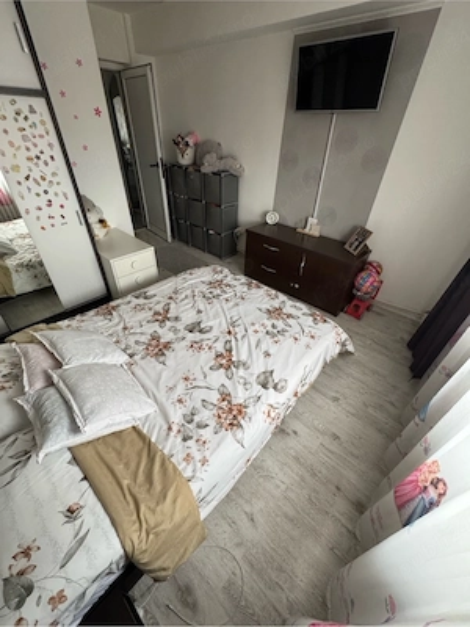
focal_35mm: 14
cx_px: 235
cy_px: 314
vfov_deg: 102.1
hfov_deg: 85.7
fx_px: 253
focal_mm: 2.22
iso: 320
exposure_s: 1/95
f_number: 2.2
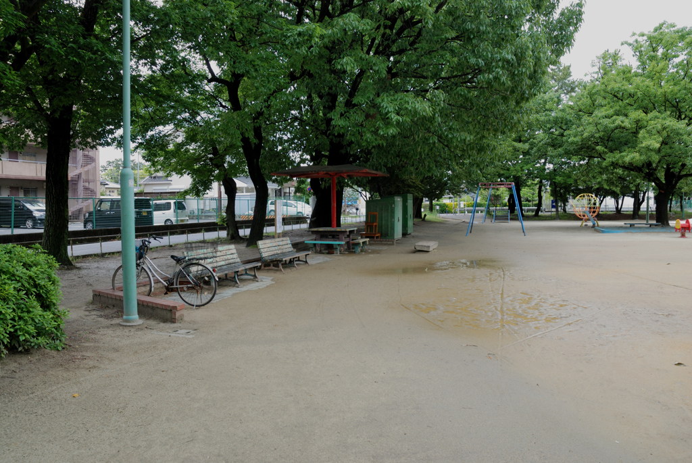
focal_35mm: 27
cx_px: 346
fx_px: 520
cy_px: 232
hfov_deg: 67.3
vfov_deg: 48.0
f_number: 8
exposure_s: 1/40
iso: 320
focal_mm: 18
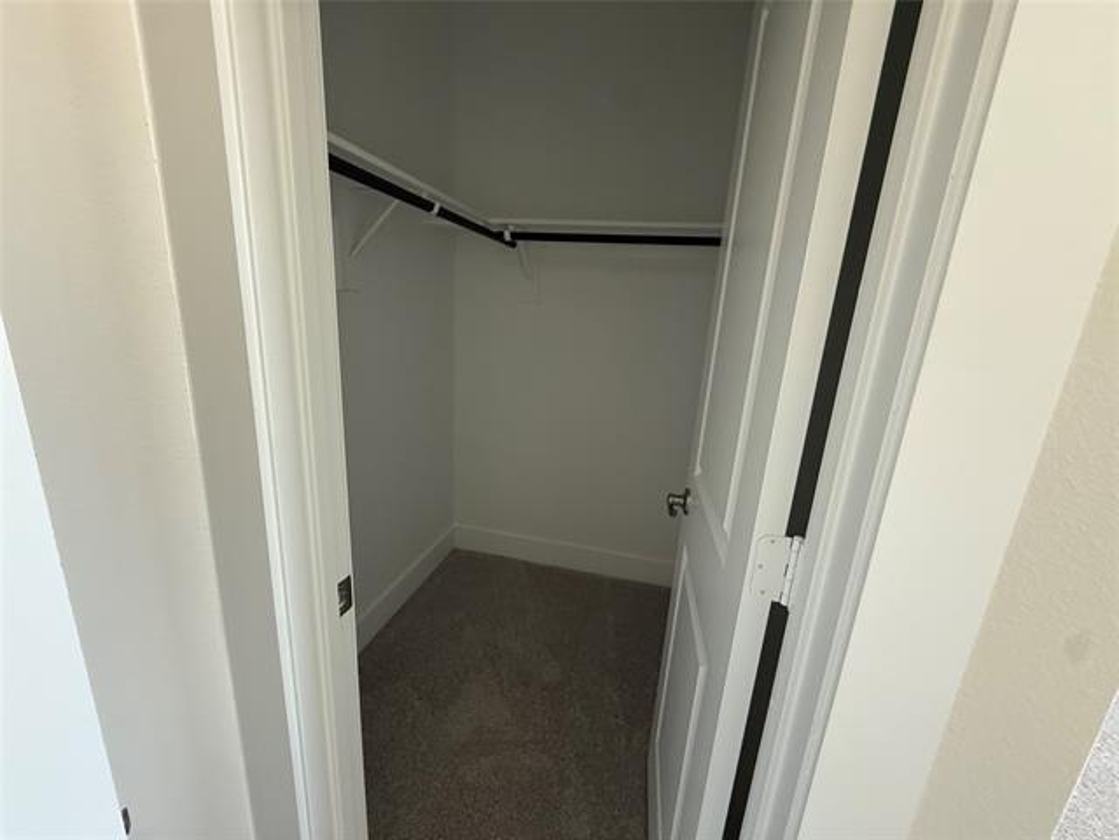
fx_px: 453
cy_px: 420
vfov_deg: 85.7
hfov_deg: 102.1
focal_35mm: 14
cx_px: 560
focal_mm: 2.22
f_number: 2.2
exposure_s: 1/62
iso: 320
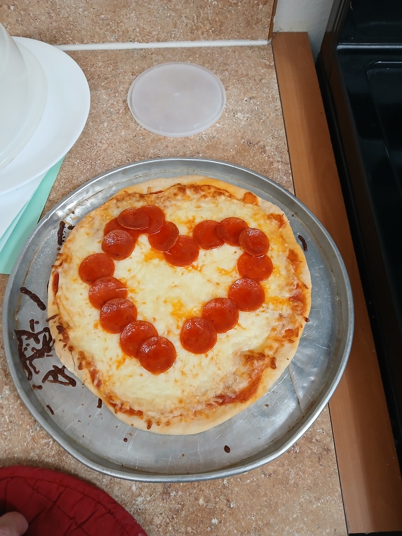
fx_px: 403
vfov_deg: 67.3
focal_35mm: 26
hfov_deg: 53.1
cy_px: 268
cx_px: 201
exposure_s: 1/60
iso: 200
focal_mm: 3.98
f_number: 1.8
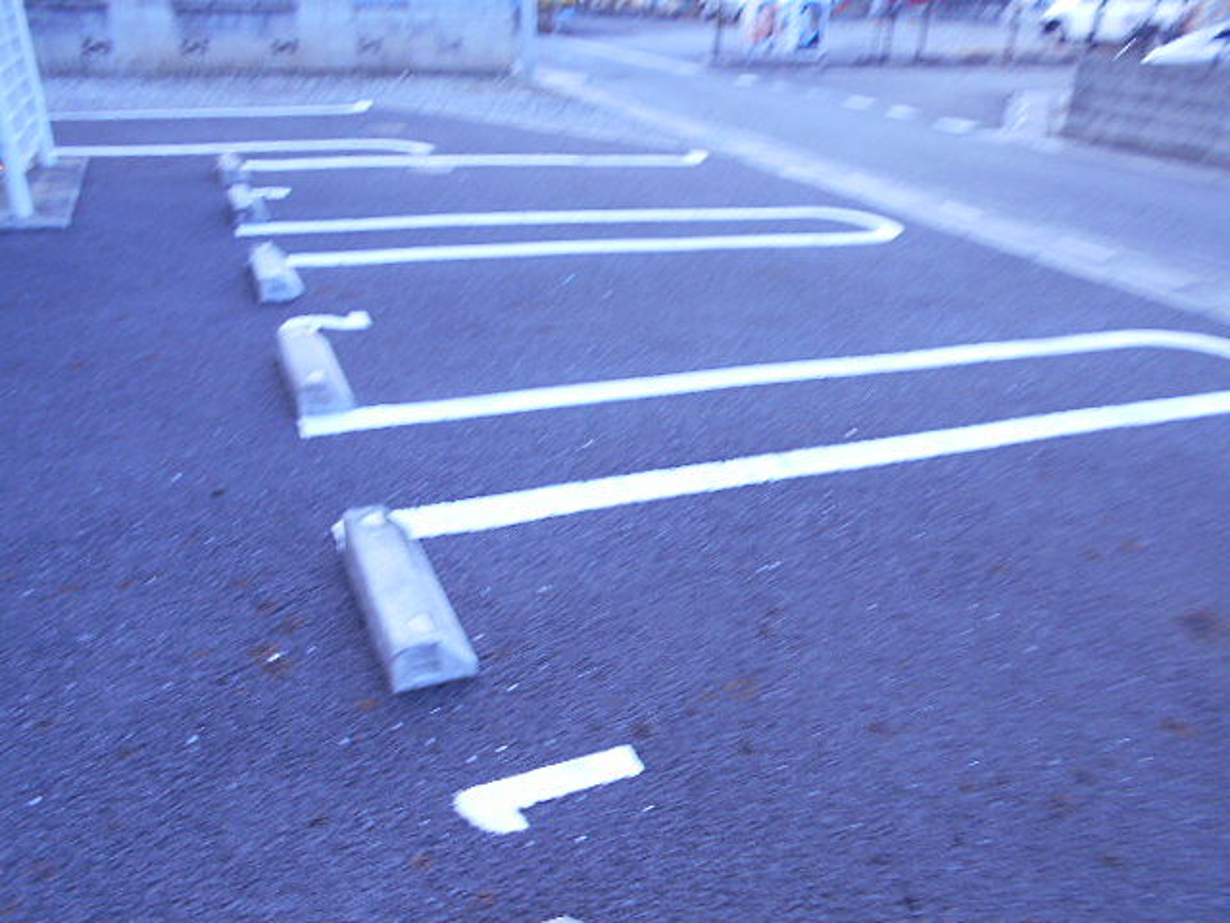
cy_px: 462
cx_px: 615
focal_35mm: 26
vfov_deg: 53.1
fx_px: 924
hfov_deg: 67.3
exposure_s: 1/40
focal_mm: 4.6
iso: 80
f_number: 3.2
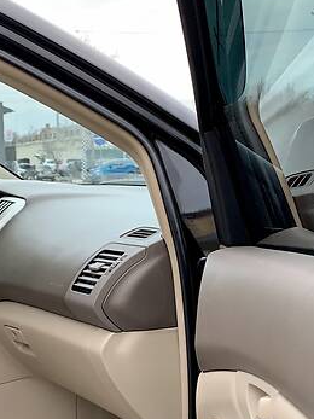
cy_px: 310
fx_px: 726
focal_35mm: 60
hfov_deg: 24.2
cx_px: 91
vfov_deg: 31.7
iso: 80
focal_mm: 4.2
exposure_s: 1/121
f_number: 1.8
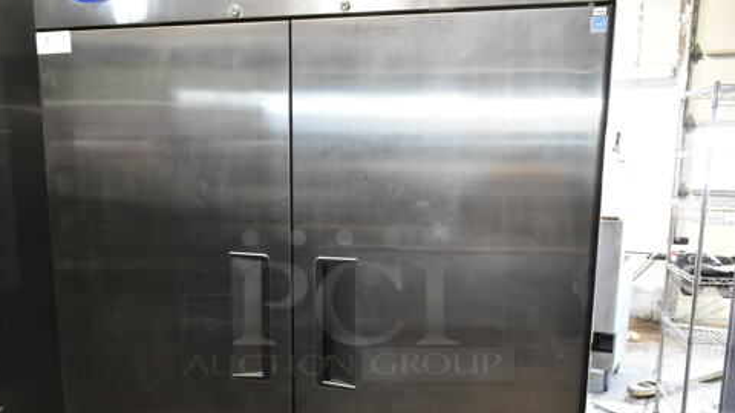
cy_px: 300
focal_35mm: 36
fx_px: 702
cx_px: 345
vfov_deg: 32.3
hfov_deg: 55.3
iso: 1600
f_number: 3.5
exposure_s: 1/30
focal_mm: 18
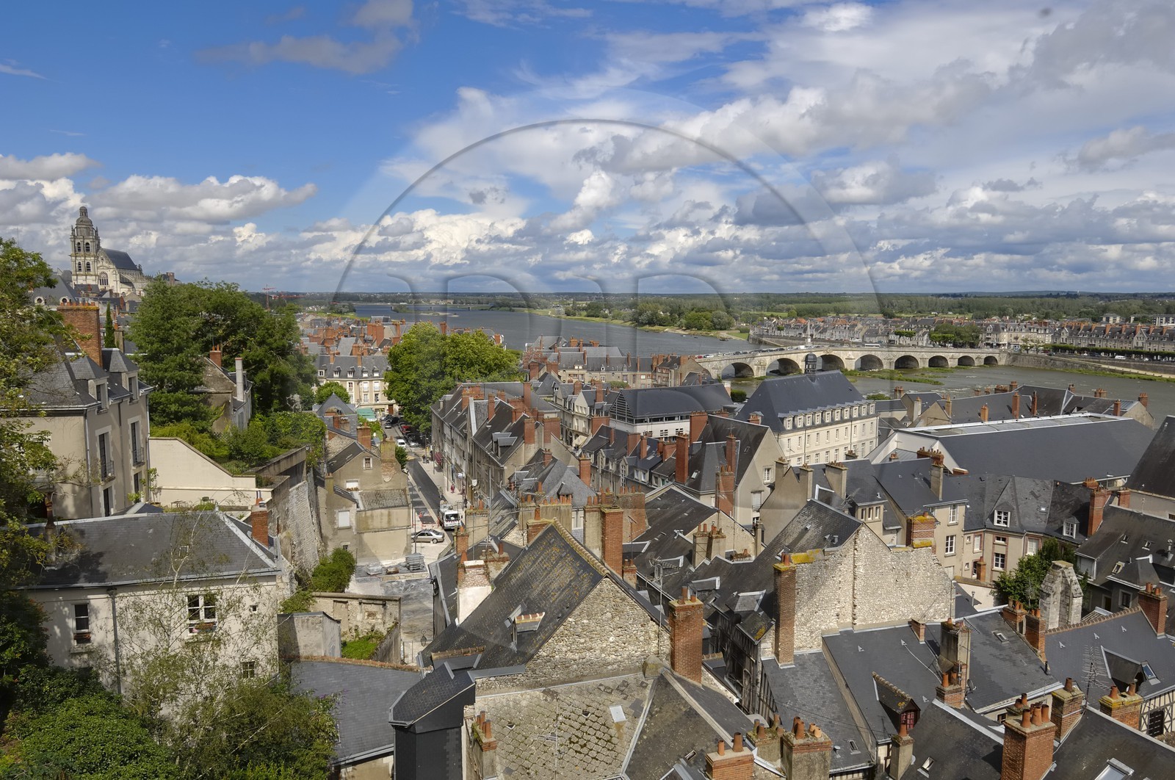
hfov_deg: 73.8
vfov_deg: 53.0
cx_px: 588
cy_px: 390
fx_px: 782
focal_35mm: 24
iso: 100
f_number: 11
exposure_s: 1/160
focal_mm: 16
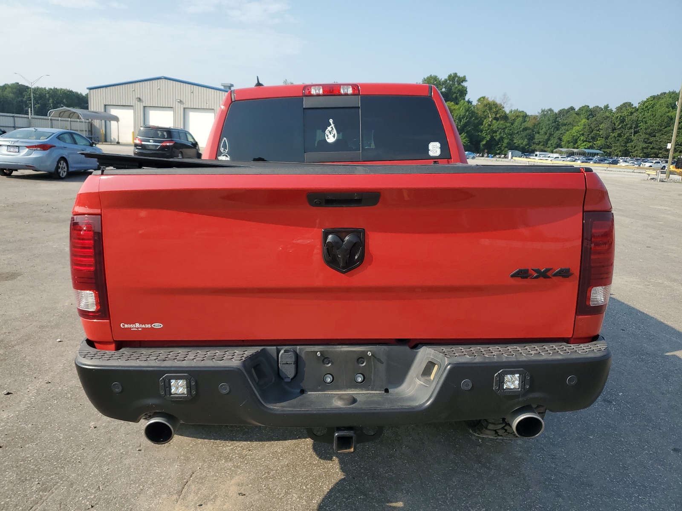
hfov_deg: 67.3
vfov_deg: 53.1
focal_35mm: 26
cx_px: 341
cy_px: 256
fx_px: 512
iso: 50
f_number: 1.5
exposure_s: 1/2000
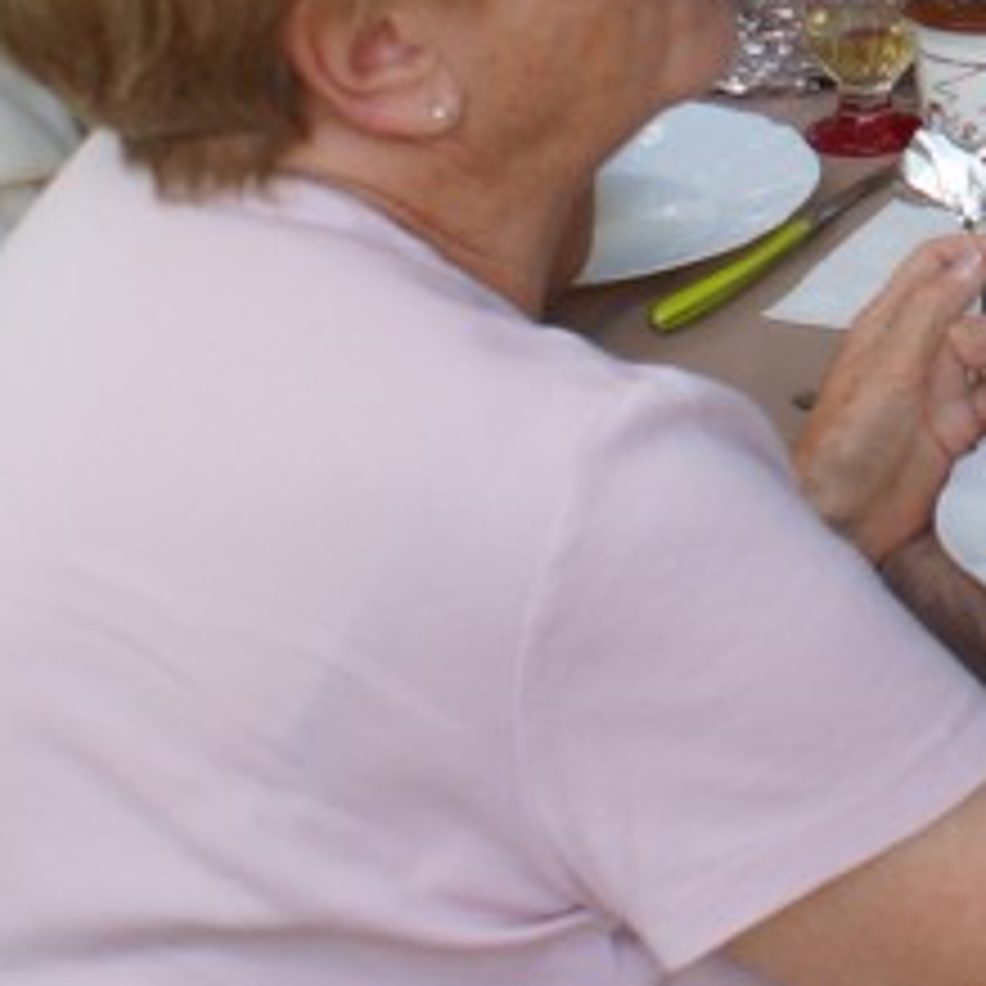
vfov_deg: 11.9
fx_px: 4608
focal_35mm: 143
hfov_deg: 11.7
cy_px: -293
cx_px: 1468
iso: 160
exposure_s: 1/160
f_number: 4.5
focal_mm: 24
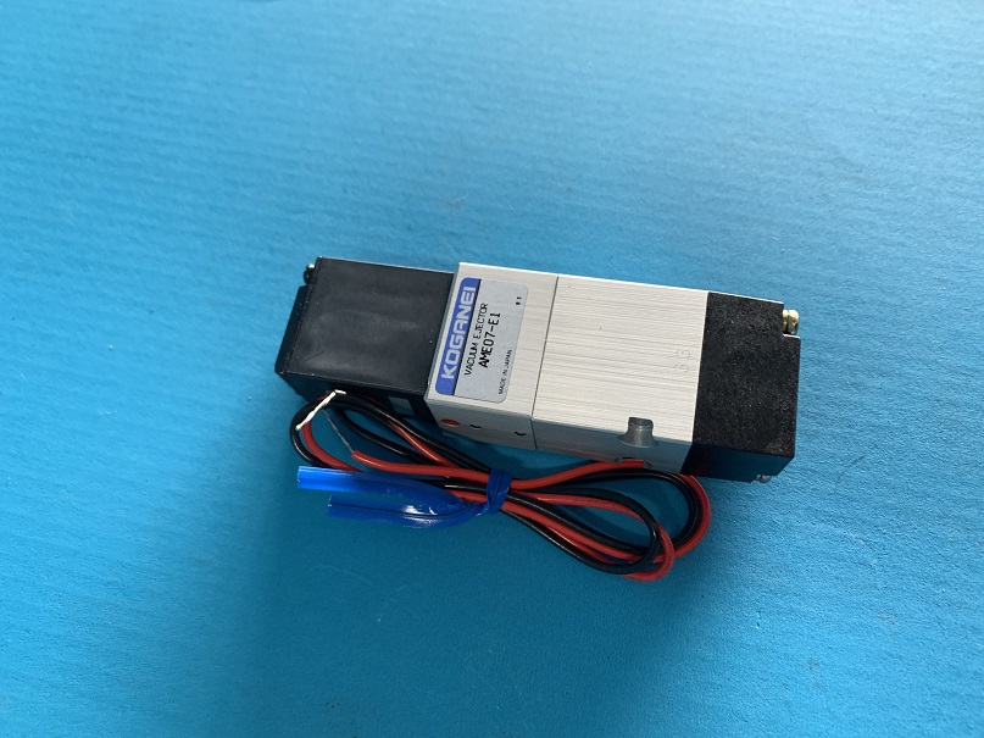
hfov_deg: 67.3
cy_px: 369
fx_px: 739
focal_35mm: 26
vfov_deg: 53.1
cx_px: 492
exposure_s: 1/60
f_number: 1.8
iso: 250
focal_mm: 4.25
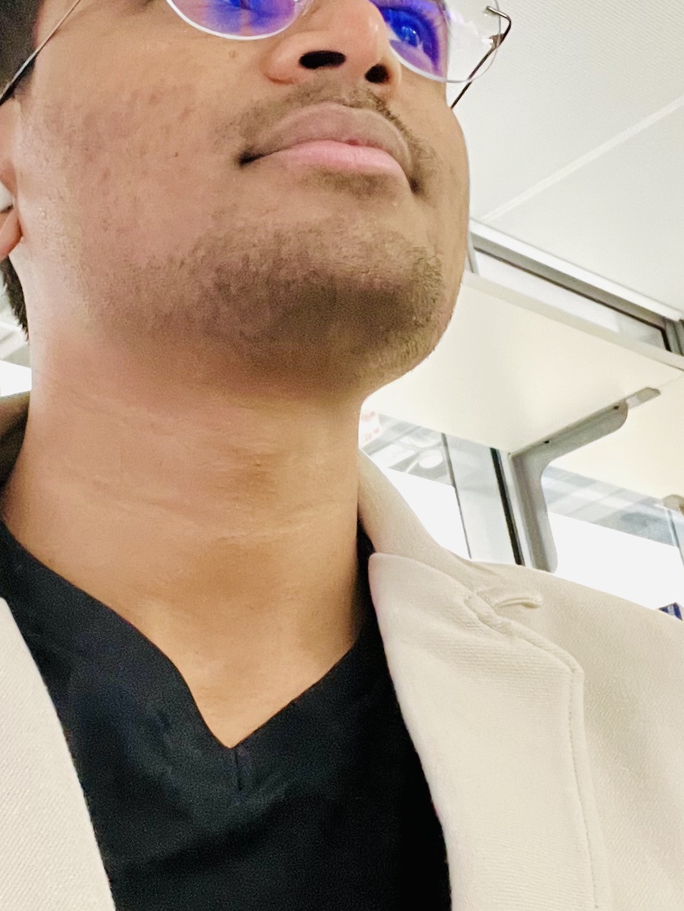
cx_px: 222
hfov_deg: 22.5
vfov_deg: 29.8
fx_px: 1712
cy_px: 444
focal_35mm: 65
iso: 640
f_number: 2.2
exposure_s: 1/30
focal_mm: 2.71
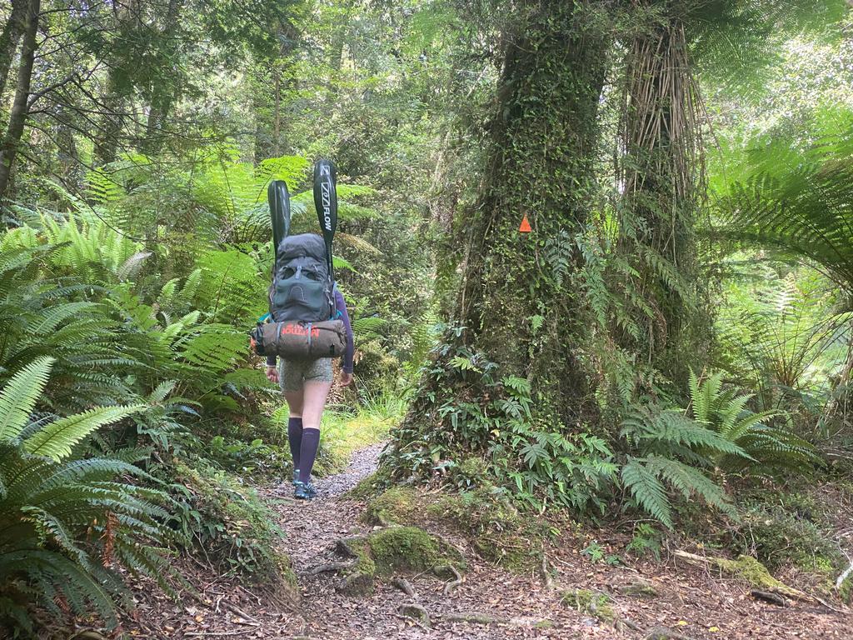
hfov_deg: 36.8
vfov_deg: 28.0
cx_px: 426
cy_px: 320
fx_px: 1281
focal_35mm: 52
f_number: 2
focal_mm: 6
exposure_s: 1/60
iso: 200
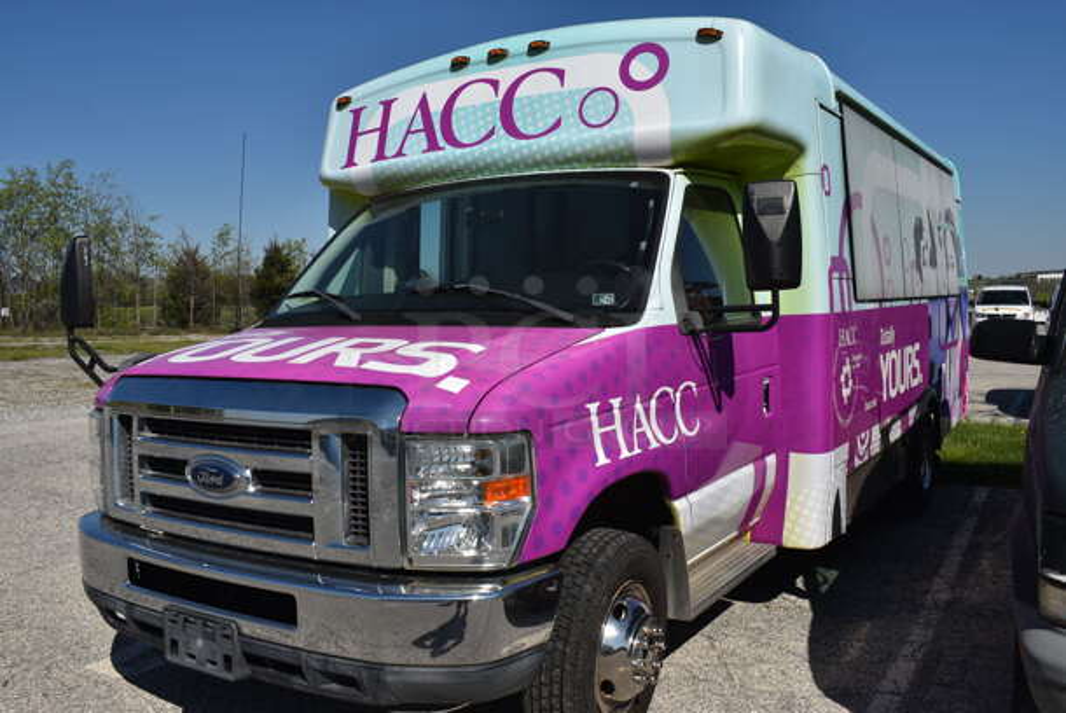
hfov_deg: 59.4
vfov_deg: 41.8
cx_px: 533
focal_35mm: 32
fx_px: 934
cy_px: 356
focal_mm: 21
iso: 100
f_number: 11
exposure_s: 1/500
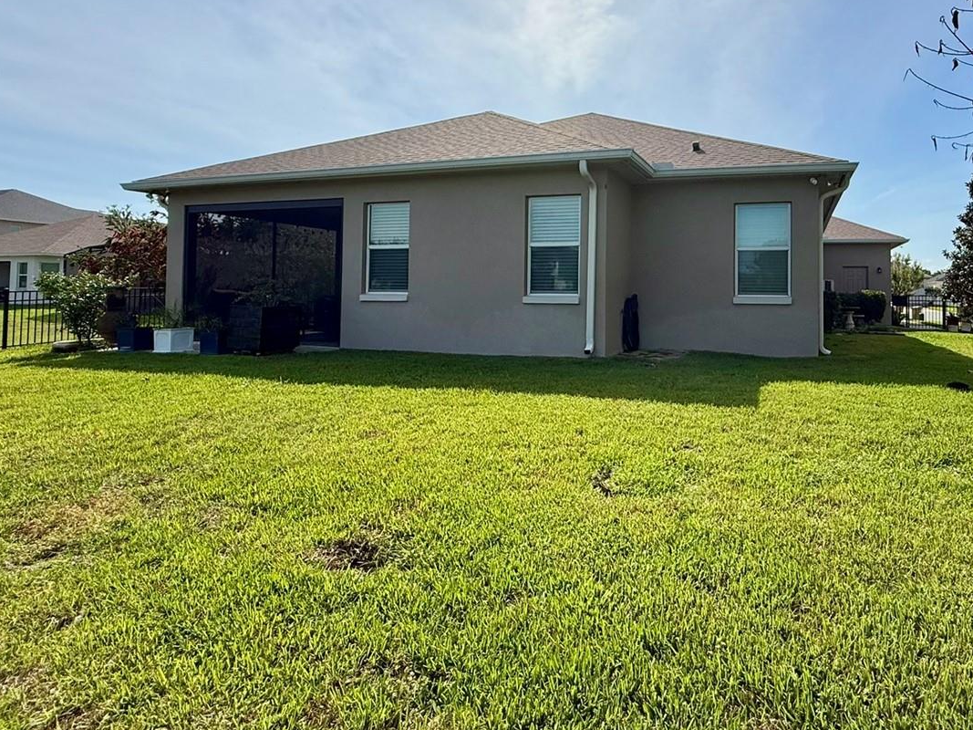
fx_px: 590
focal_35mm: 21
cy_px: 273
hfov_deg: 77.0
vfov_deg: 62.5
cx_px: 631
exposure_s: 1/3125
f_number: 2.2
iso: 50
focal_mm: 2.22
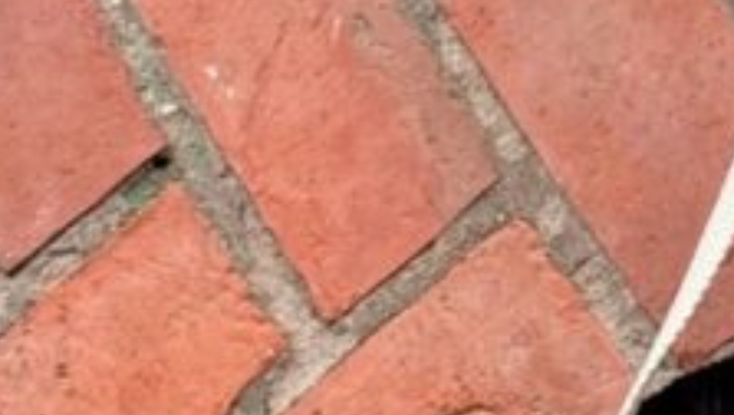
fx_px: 4676
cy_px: -244
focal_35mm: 240
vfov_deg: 5.0
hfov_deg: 8.8
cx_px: 1063
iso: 100
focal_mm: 6.76
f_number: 1.78
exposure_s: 1/74
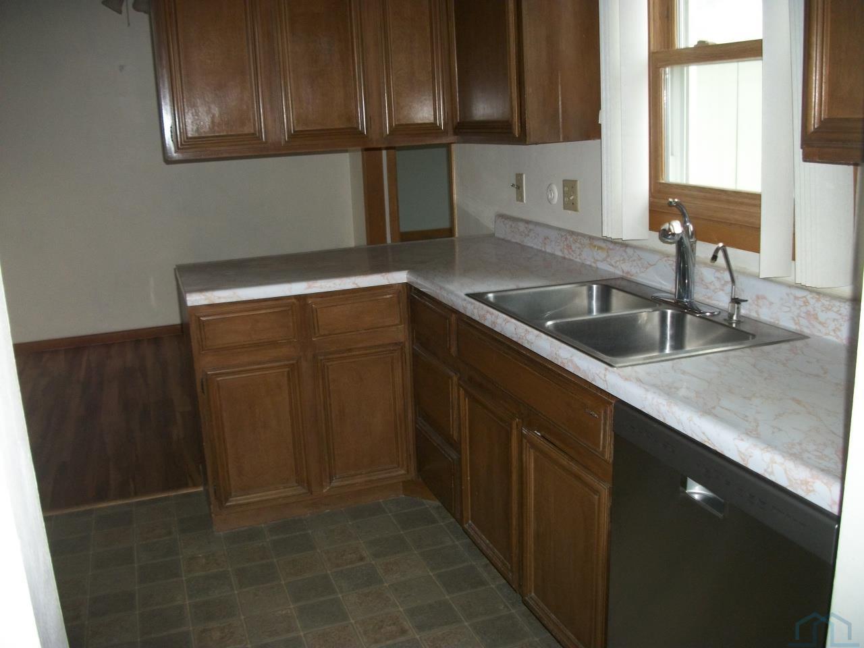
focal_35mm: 32
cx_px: 432
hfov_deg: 56.8
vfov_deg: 44.2
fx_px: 799
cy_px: 324
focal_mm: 5.7
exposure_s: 1/30
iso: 160
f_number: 2.9
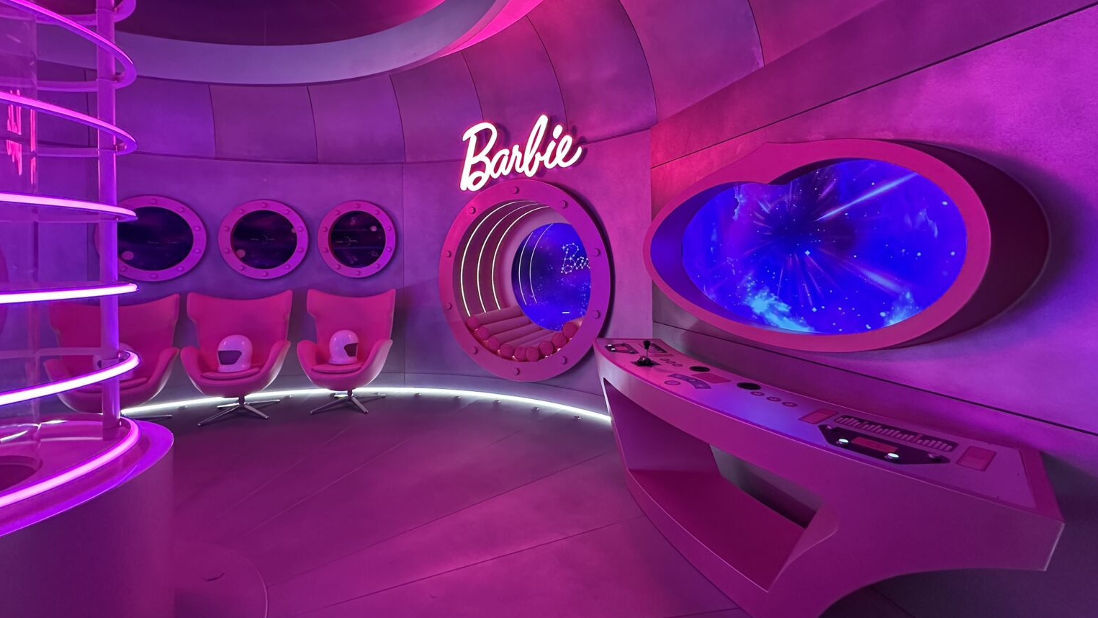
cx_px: 549
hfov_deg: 99.4
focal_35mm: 16
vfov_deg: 66.7
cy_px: 260
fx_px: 466
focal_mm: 2.22
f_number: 2.2
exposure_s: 1/59
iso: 320
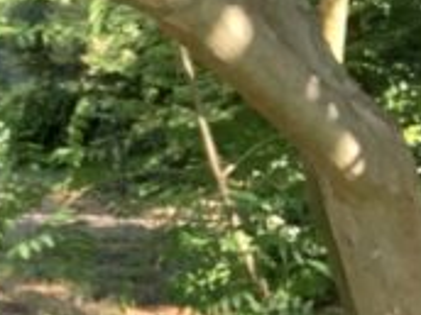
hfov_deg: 9.4
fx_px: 2311
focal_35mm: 190
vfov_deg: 7.7
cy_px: 415
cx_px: -546
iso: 64
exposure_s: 1/121
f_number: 2.2
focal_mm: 2.87
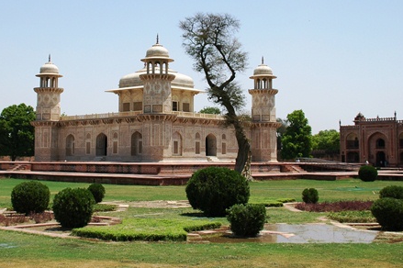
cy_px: 91
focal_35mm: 55
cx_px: 158
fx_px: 612
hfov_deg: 36.3
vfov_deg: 24.6
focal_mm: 25
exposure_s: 1/320
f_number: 11
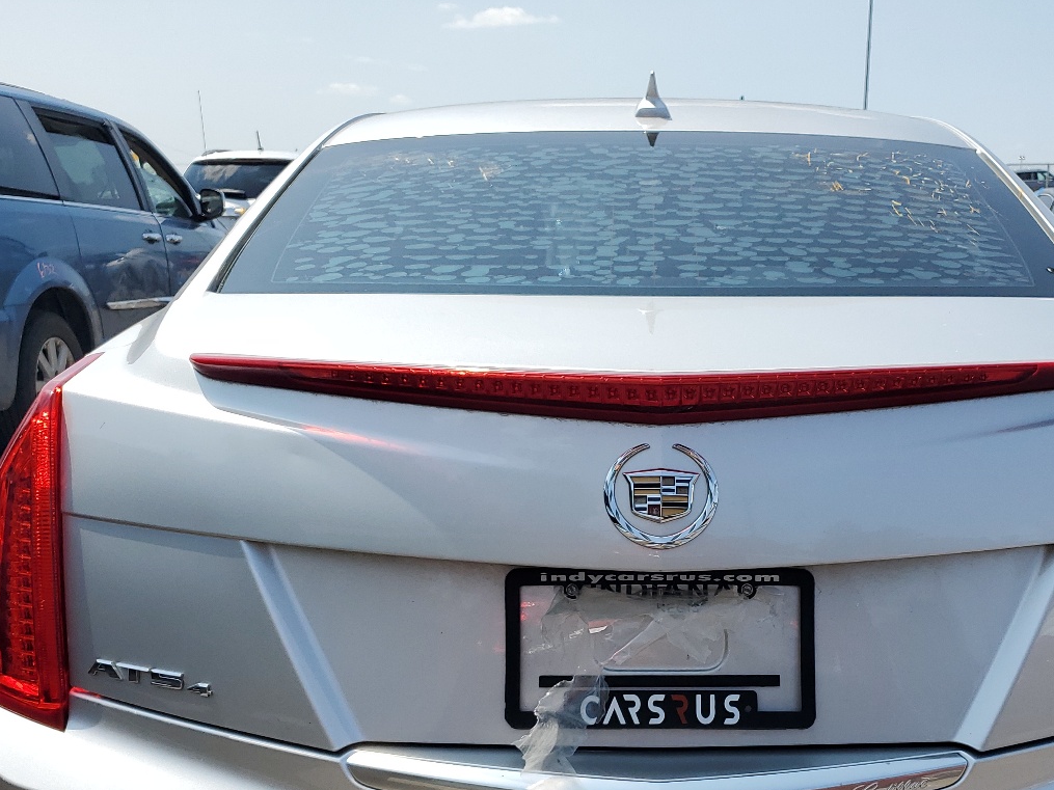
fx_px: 1248
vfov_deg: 34.2
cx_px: 648
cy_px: 614
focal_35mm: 41
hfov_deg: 45.5
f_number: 1.5
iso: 50
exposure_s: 1/3333
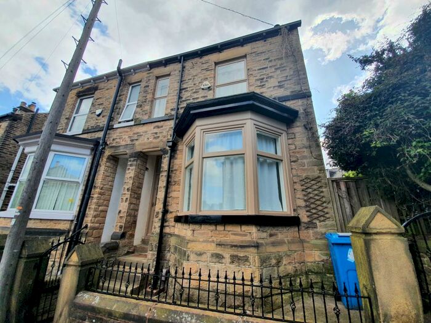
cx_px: 216
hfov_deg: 106.2
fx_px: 162
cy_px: 162
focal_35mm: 13
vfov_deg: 89.9
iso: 50
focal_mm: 1.8
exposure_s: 1/546
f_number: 2.2
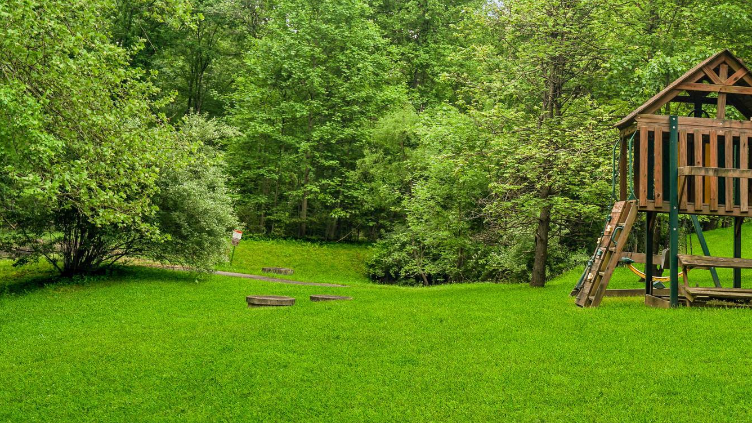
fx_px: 1057
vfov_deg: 22.6
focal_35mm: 53
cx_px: 547
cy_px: 214
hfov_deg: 38.3
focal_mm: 33
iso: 100
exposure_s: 1/25
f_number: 11
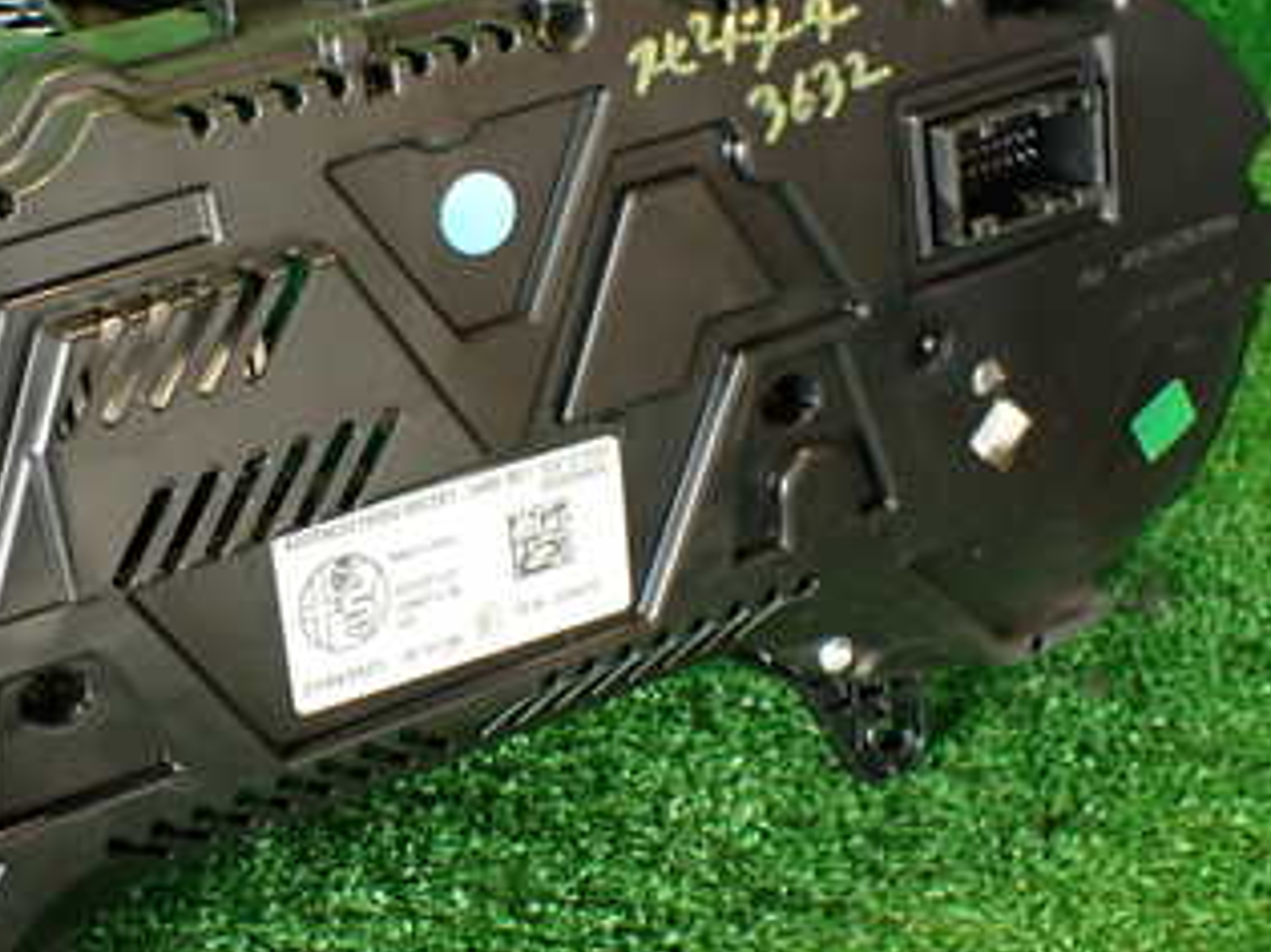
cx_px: 222
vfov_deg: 24.0
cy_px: 476
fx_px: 2239
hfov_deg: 30.8
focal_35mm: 61
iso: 250
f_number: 2.4
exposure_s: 1/30
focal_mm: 5.79
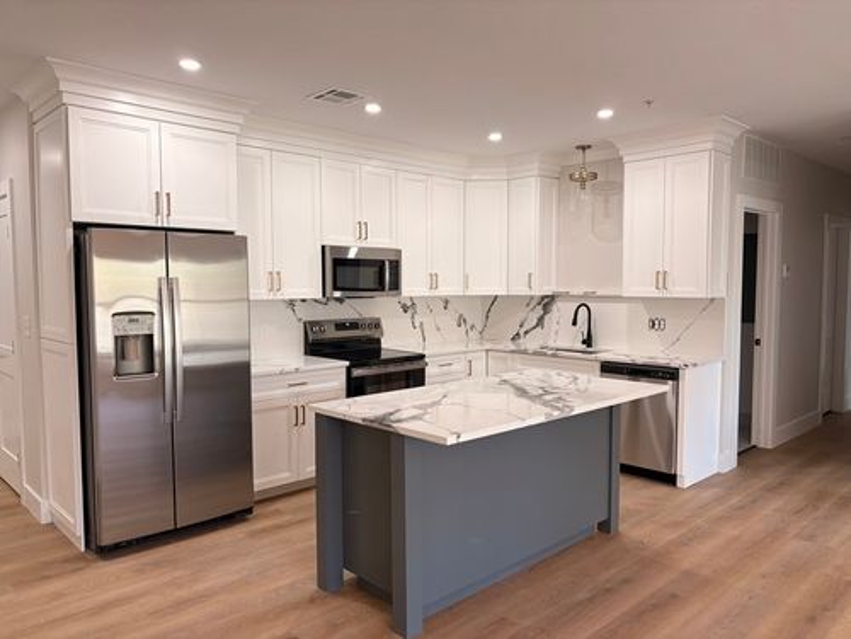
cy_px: 320
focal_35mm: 26
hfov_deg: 67.3
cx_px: 426
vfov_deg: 53.1
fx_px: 639
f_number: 1.6
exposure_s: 1/120
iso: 100
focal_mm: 5.96
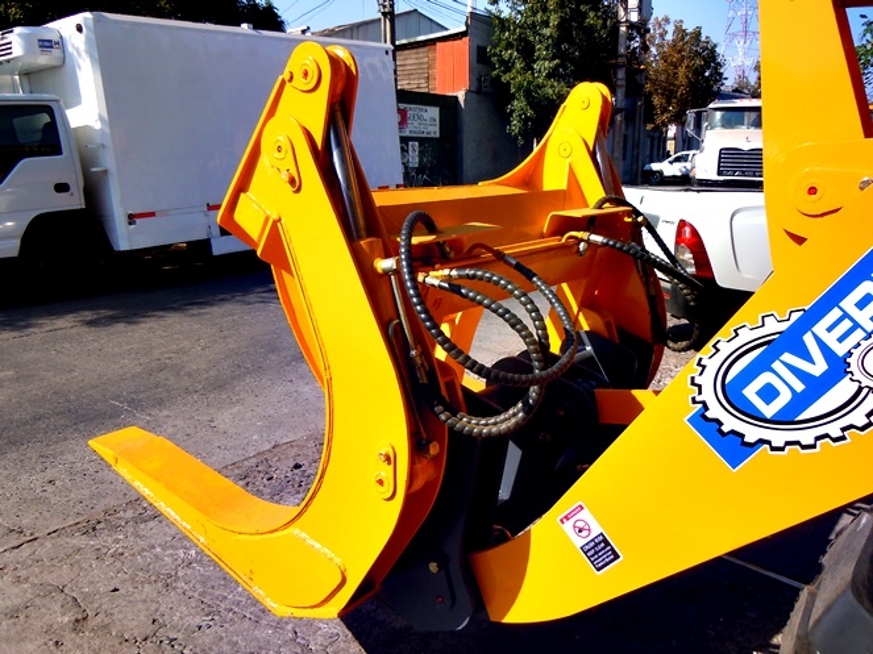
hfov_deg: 60.0
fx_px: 756
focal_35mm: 30
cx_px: 436
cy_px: 327
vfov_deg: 46.8
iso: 100
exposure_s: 1/800
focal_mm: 5.4
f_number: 3.5
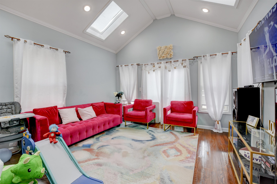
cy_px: 92
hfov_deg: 100.4
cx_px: 138
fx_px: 115
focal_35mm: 15
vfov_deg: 77.3
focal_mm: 10
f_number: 8
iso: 250
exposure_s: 1/20
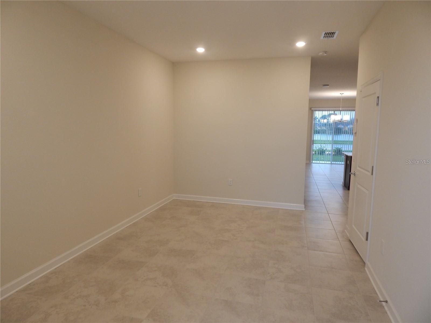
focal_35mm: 22
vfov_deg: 61.1
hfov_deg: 76.4
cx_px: 216
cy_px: 162
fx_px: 274
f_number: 3
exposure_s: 1/30
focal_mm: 4
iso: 140
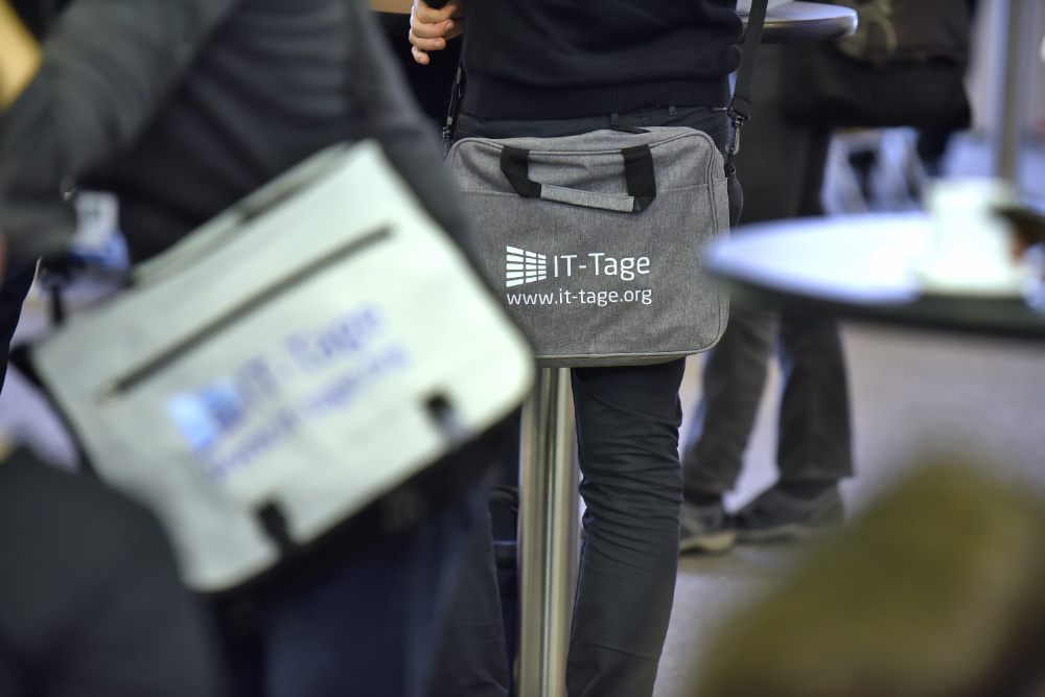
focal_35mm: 200
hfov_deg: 10.3
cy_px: 348
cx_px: 522
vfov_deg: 6.9
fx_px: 5806
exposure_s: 1/250
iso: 1250
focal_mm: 200
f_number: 3.2
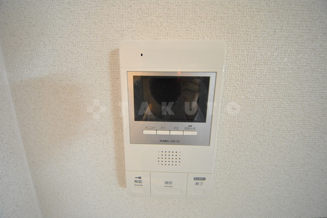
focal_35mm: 12
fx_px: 109
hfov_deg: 112.6
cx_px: 164
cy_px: 109
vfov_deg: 90.1
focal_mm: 8
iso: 1600
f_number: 4.5
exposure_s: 1/13
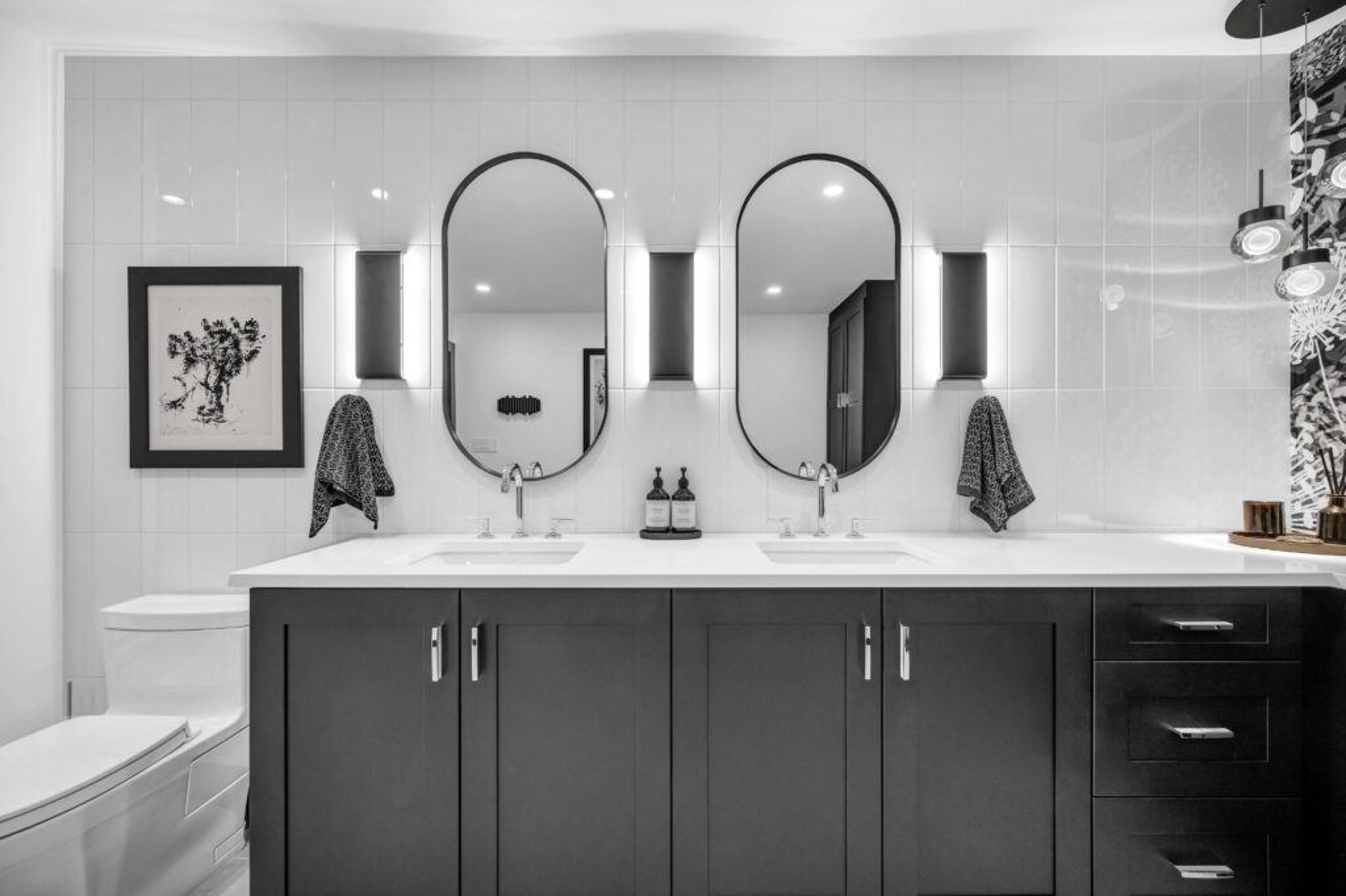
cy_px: 448
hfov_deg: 104.3
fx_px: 523
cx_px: 673
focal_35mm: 14
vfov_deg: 81.2
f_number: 7.1
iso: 320
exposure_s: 1/30
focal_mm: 14
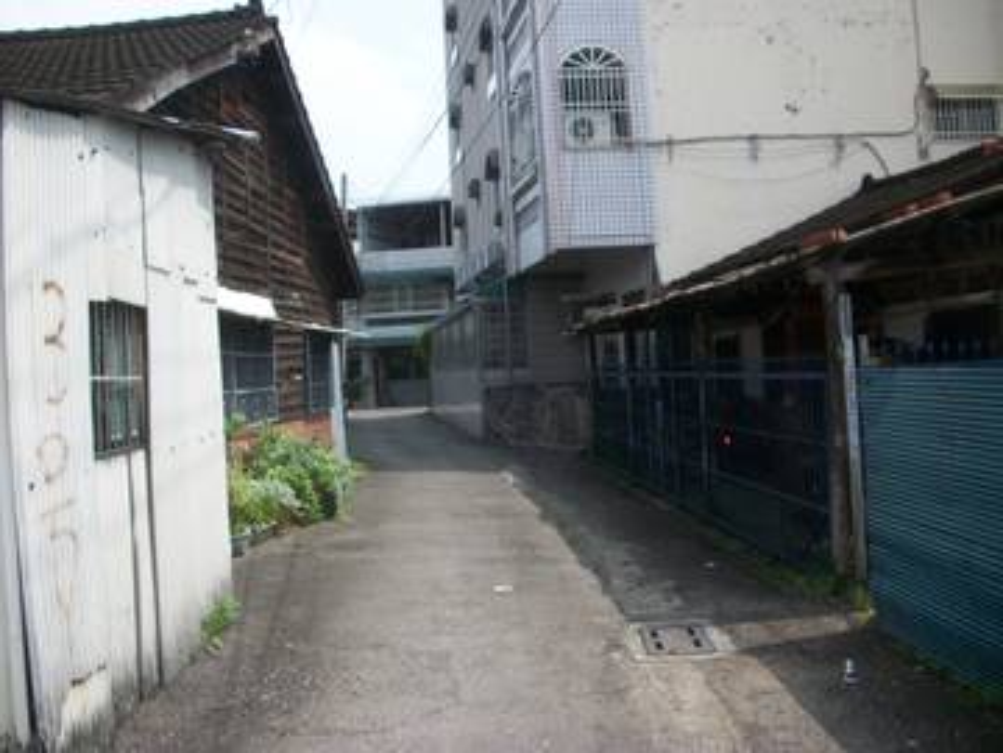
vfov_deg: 40.7
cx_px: 502
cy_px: 376
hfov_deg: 52.6
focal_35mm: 35
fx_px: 1014
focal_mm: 6.3
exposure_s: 1/800
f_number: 3.1
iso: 80
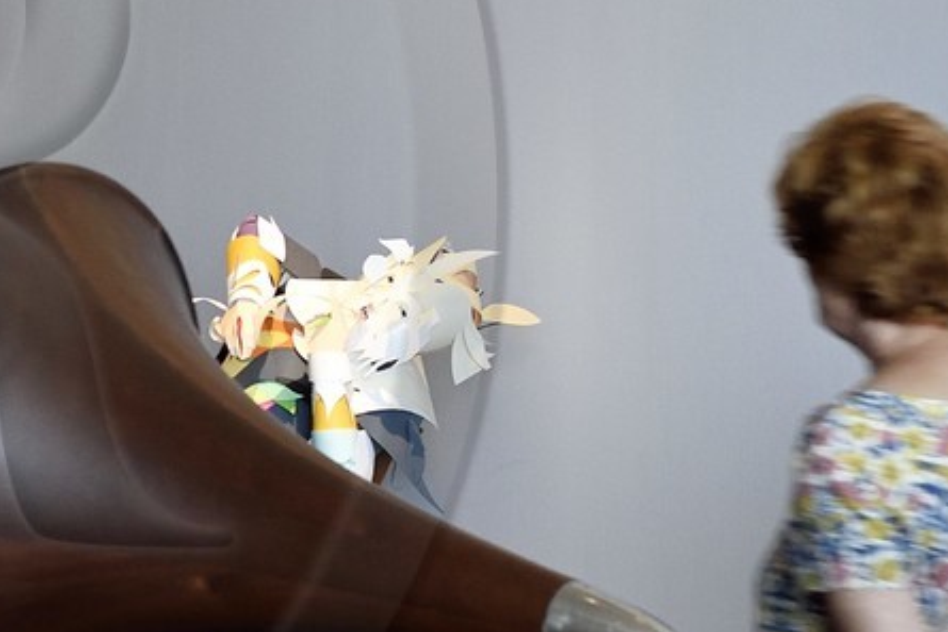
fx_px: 3029
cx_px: -383
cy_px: 200
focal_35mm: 115
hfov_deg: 16.5
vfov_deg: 11.9
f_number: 5.6
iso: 1600
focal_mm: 32
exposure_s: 1/25
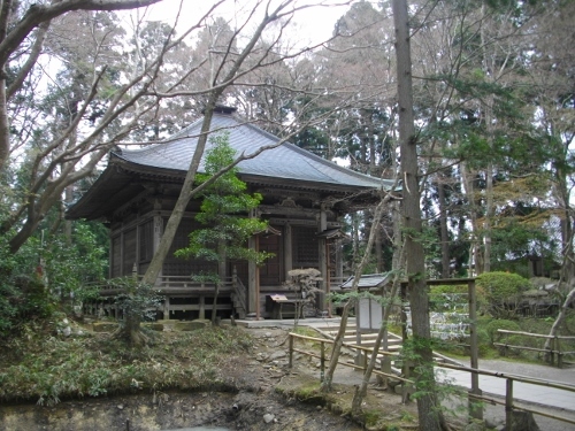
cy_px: 216
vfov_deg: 44.2
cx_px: 288
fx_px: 532
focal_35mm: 32
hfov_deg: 56.8
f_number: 2.9
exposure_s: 1/100
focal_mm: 5.7
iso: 115
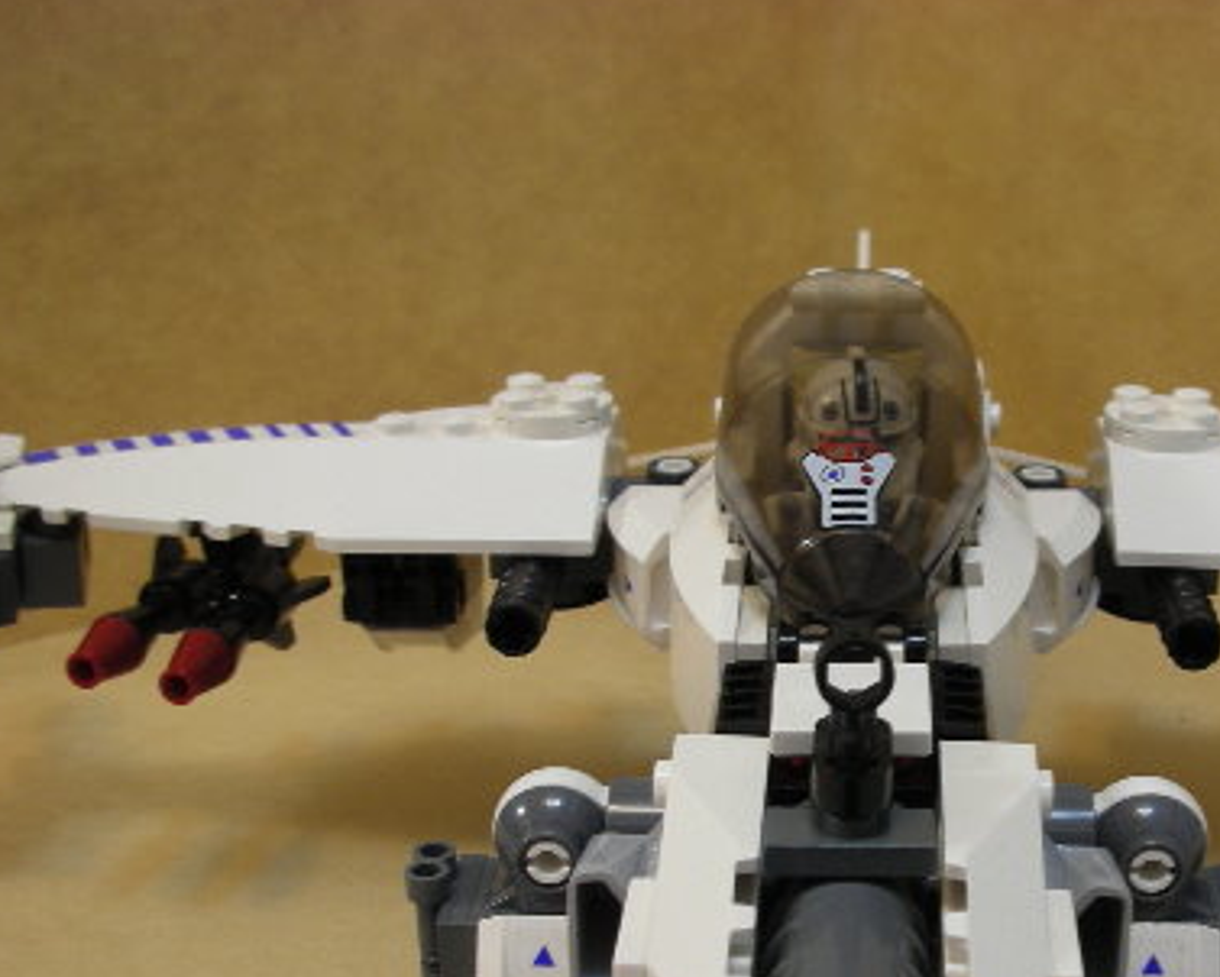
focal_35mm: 58
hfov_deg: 32.1
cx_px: 845
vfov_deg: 25.9
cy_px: 731
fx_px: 2095
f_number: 3
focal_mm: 5.8
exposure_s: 1/4
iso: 75
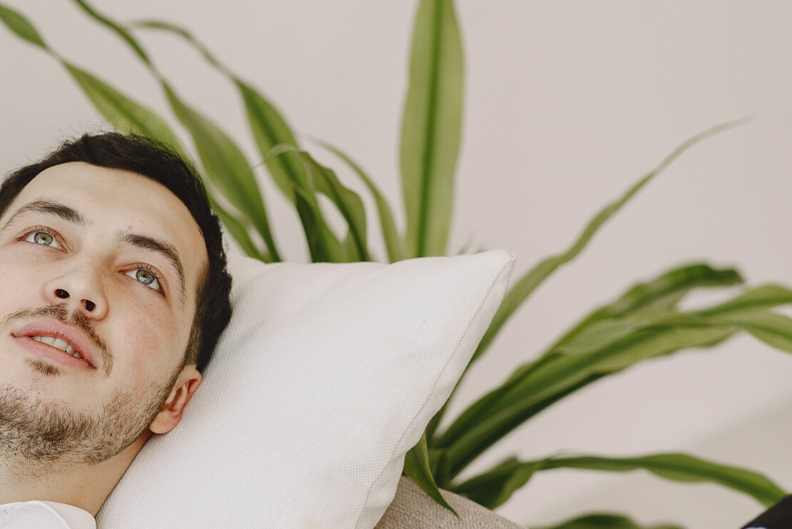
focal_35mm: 197
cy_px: 408
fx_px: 4334
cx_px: 314
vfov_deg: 7.0
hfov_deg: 10.4
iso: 500
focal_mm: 85
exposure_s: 1/640
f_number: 2.5
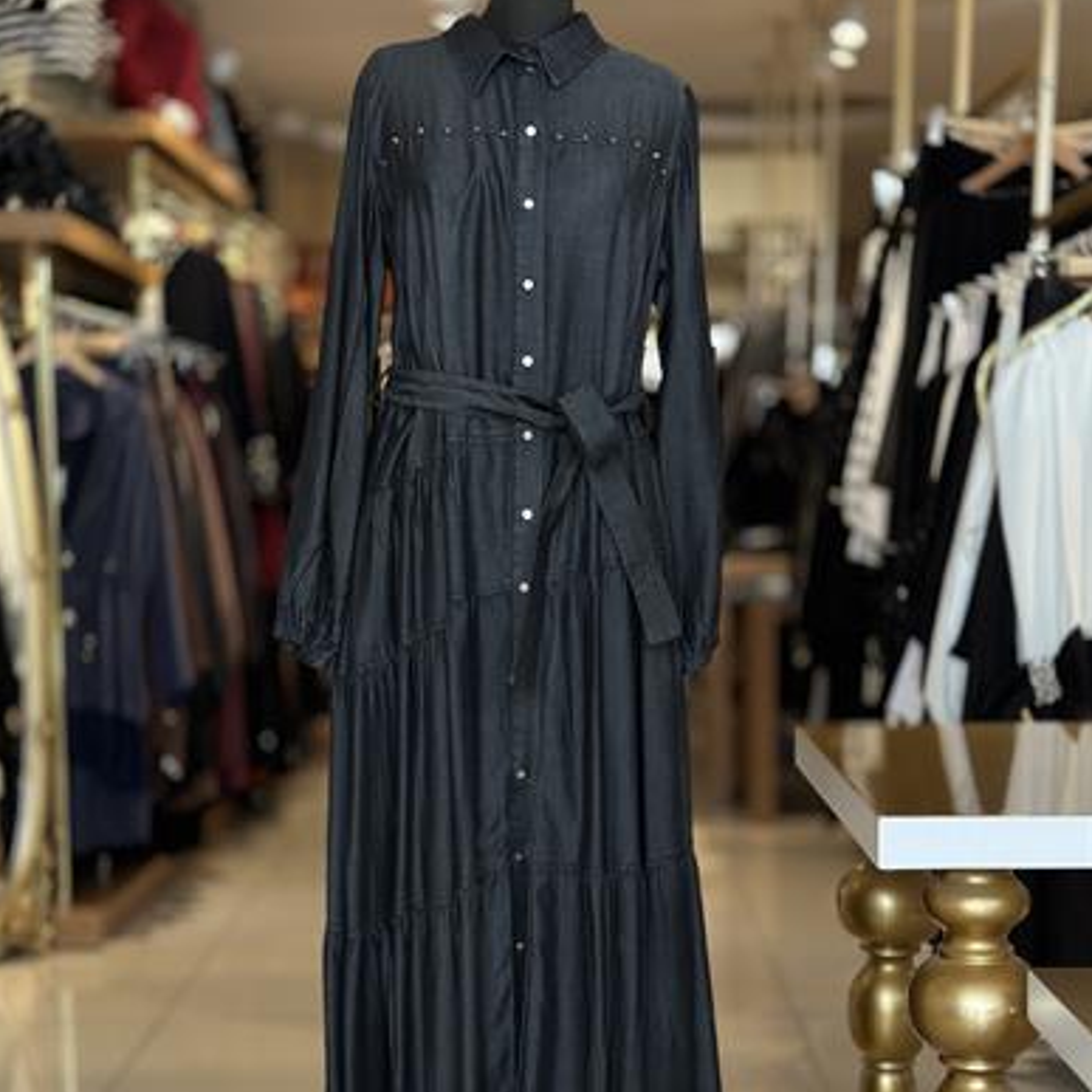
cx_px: 545
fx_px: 2034
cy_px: 674
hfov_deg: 30.0
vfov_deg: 29.9
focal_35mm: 57
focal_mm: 6.86
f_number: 1.78
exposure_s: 1/165
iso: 80
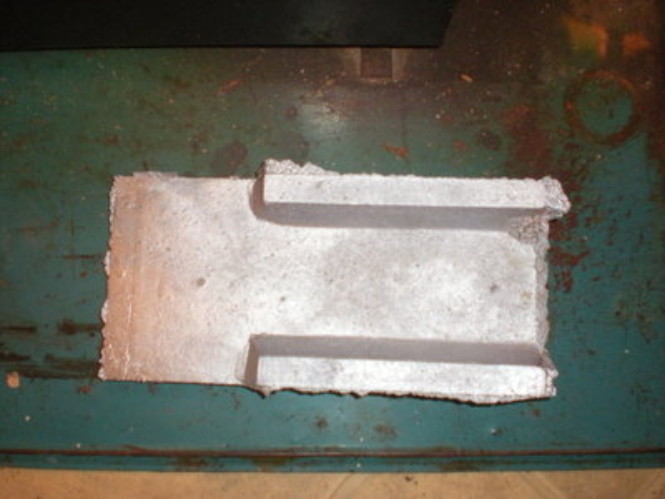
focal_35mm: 38
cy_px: 250
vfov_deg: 37.7
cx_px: 332
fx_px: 730
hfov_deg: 49.0
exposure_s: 1/2
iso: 400
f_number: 3.1
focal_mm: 6.3
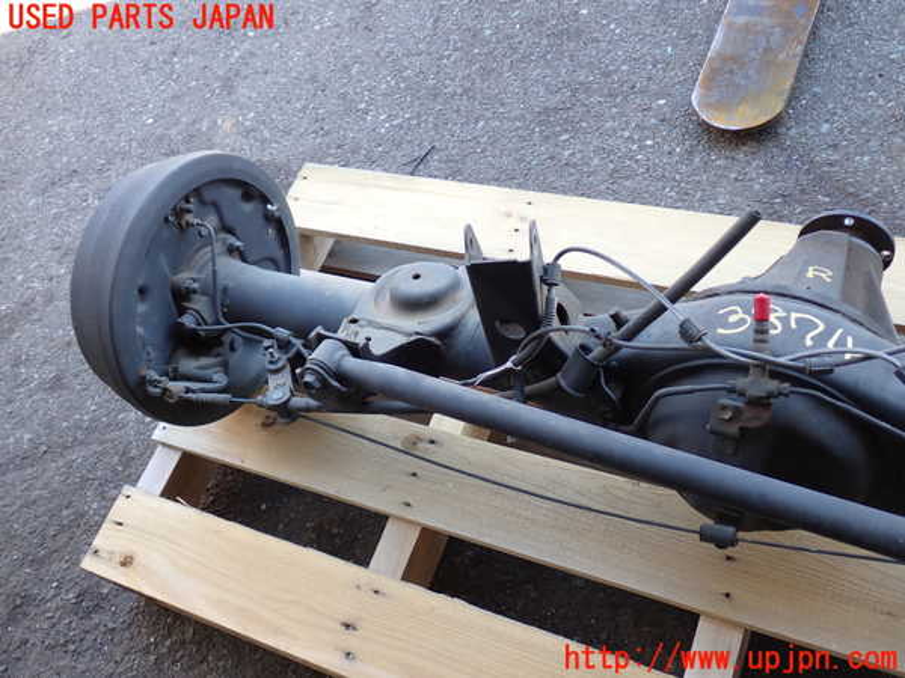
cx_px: 452
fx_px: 941
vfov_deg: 39.7
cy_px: 339
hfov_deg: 51.4
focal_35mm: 36
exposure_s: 1/80
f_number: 2.5
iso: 100
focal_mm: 6.37
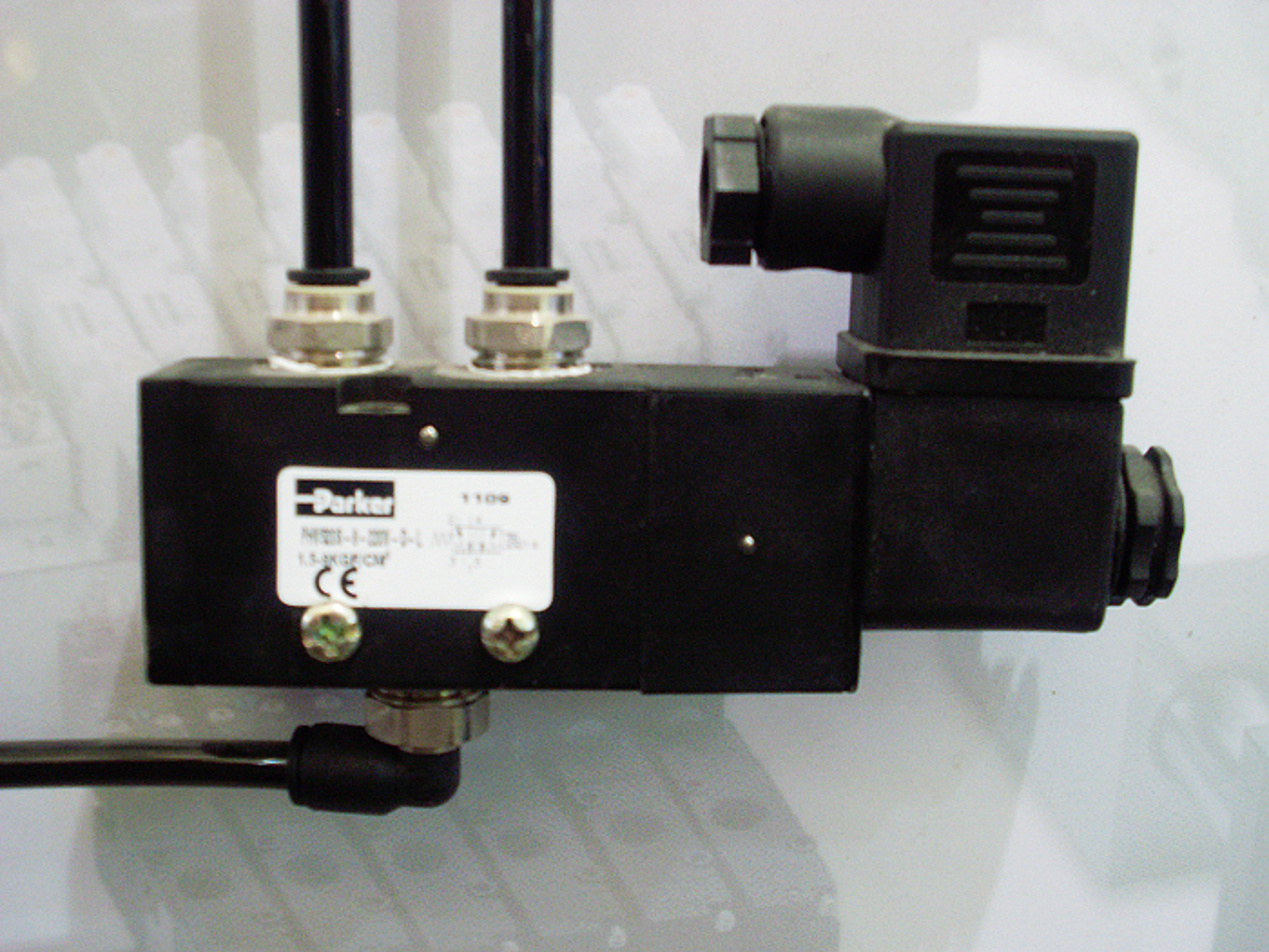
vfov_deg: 29.7
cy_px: 476
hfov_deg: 38.9
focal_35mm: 49
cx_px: 634
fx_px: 1796
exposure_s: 1/30
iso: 200
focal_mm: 8.1
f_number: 3.5
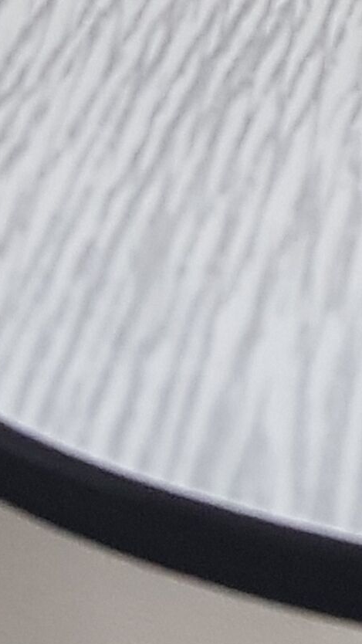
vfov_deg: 13.0
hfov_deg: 8.4
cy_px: -754
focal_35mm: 137
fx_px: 2338
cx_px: 739
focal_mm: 4.2
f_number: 1.7
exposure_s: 1/37
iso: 160
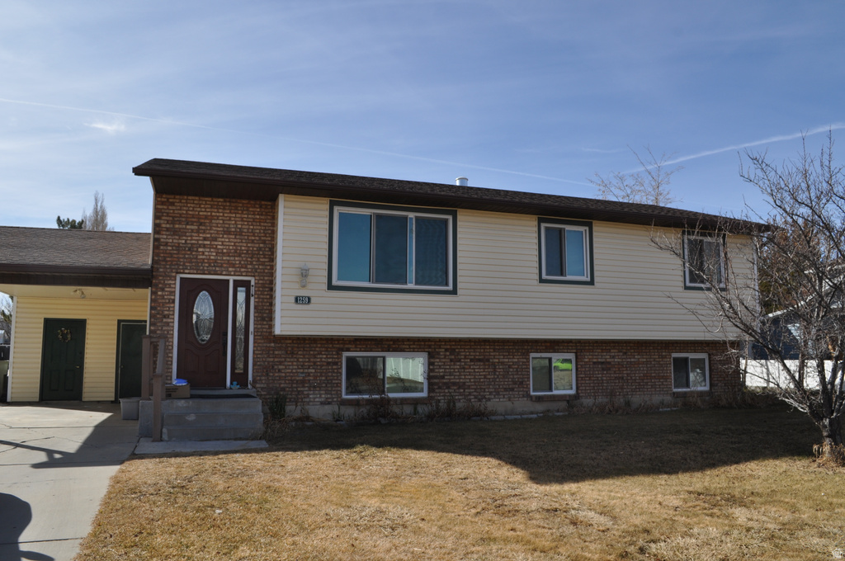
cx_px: 422
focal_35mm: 27
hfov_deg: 67.4
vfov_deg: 47.8
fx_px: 633
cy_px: 280
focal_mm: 18
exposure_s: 1/320
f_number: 9
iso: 200
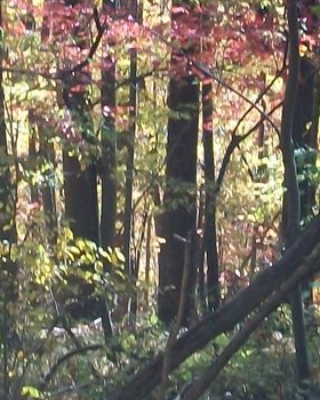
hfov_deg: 8.7
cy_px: -11
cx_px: 109
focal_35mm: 177
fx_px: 2095
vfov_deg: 10.8
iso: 80
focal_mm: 7.1
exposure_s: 1/125
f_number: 3.2
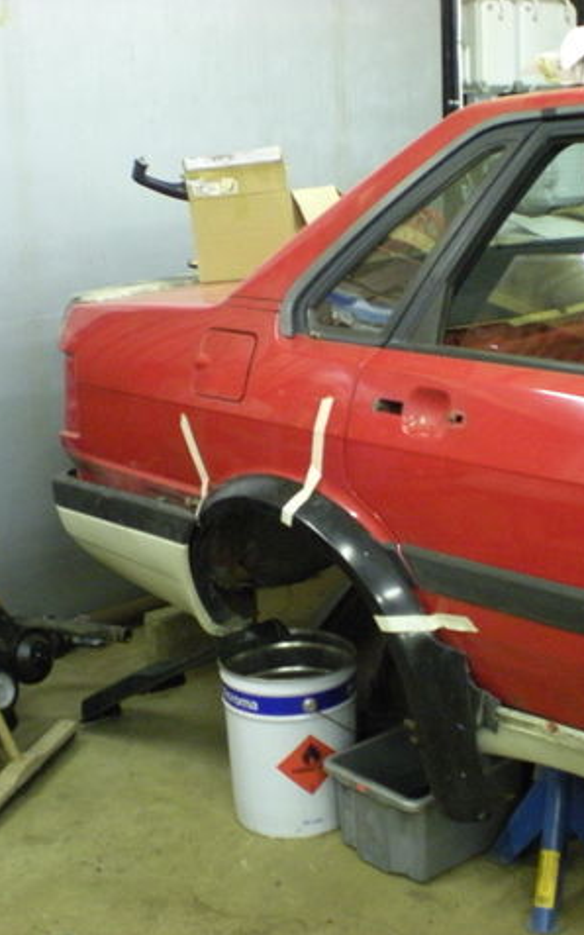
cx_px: 388
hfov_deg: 23.9
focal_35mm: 54
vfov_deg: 37.5
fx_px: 1376
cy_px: 468
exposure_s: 1/8
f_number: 3.1
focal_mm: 6.3
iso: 477
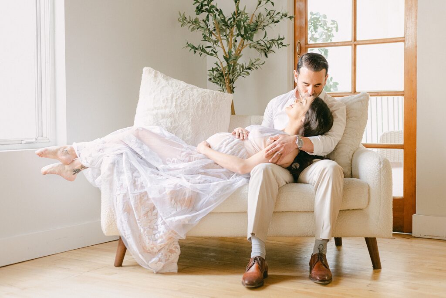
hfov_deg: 39.6
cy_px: 149
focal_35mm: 50
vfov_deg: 27.0
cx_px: 223
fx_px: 620
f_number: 2.8
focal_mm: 50
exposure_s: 1/250
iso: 1600
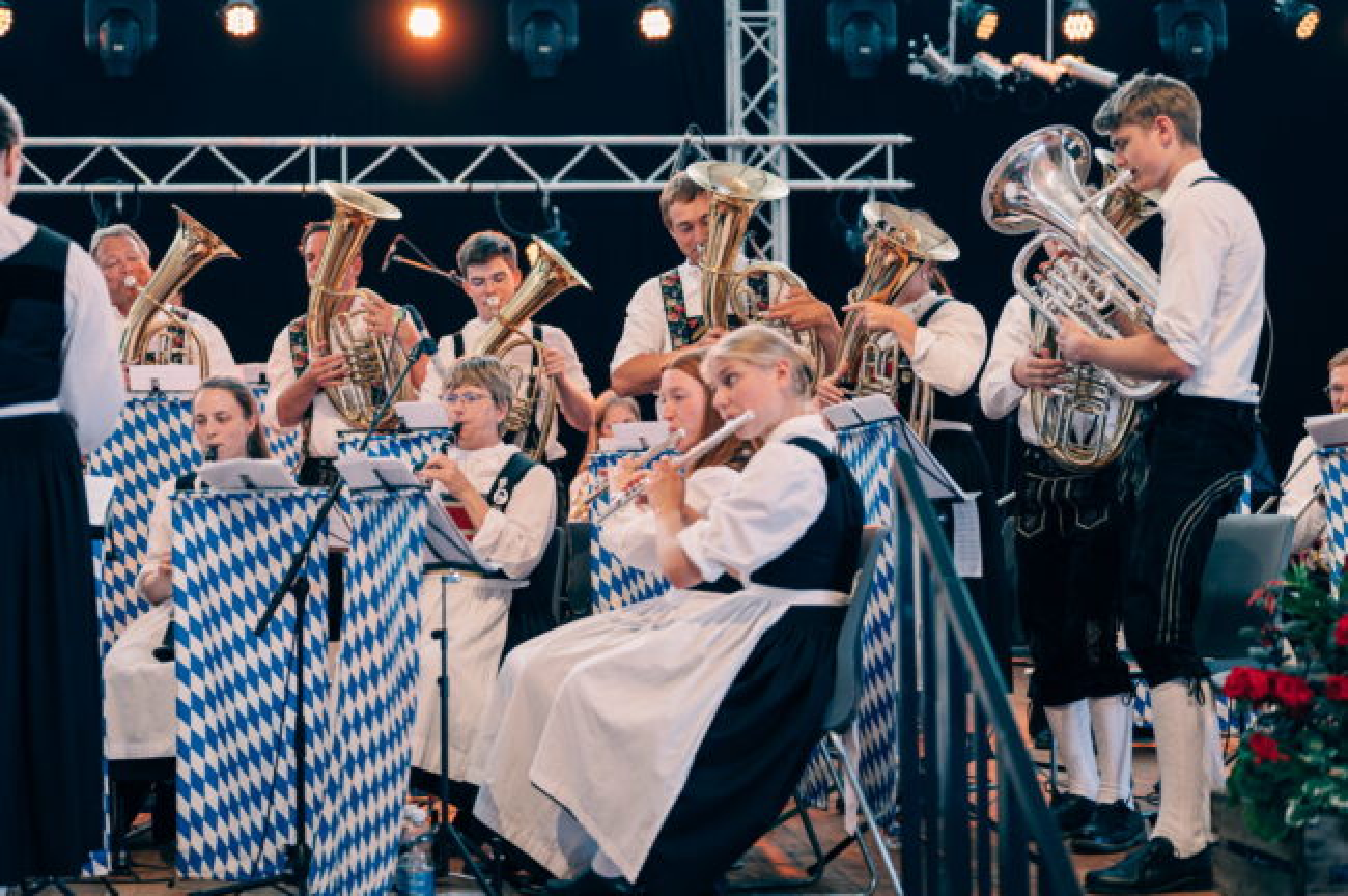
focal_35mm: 50
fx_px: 1870
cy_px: 448
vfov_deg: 26.9
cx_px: 674
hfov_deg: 39.6
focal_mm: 50
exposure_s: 1/60
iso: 100
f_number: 1.8
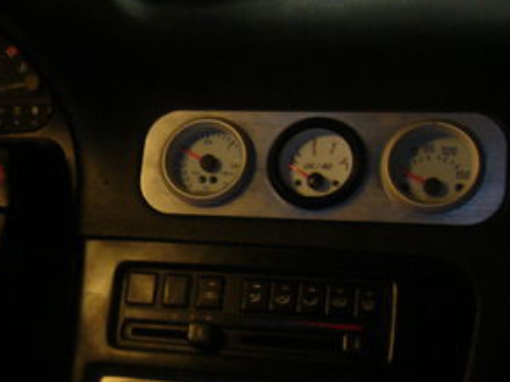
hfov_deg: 24.3
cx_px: 7
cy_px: 233
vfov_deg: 19.1
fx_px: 1134
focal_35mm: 77
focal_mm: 5.8
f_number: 2.8
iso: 200
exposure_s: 1/8
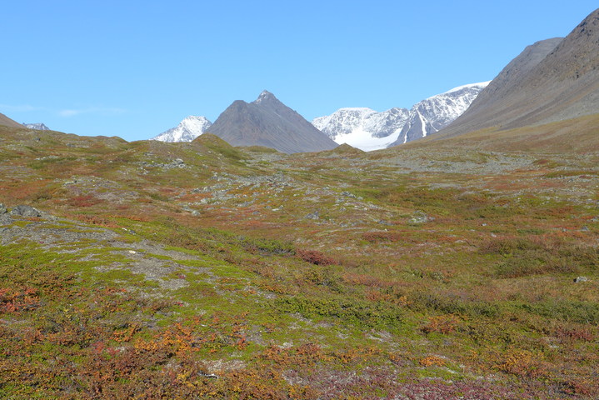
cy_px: 200
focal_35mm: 55
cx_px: 300
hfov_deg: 36.2
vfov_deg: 24.6
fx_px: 915
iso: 80
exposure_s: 1/1300
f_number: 2.8
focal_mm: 10.8
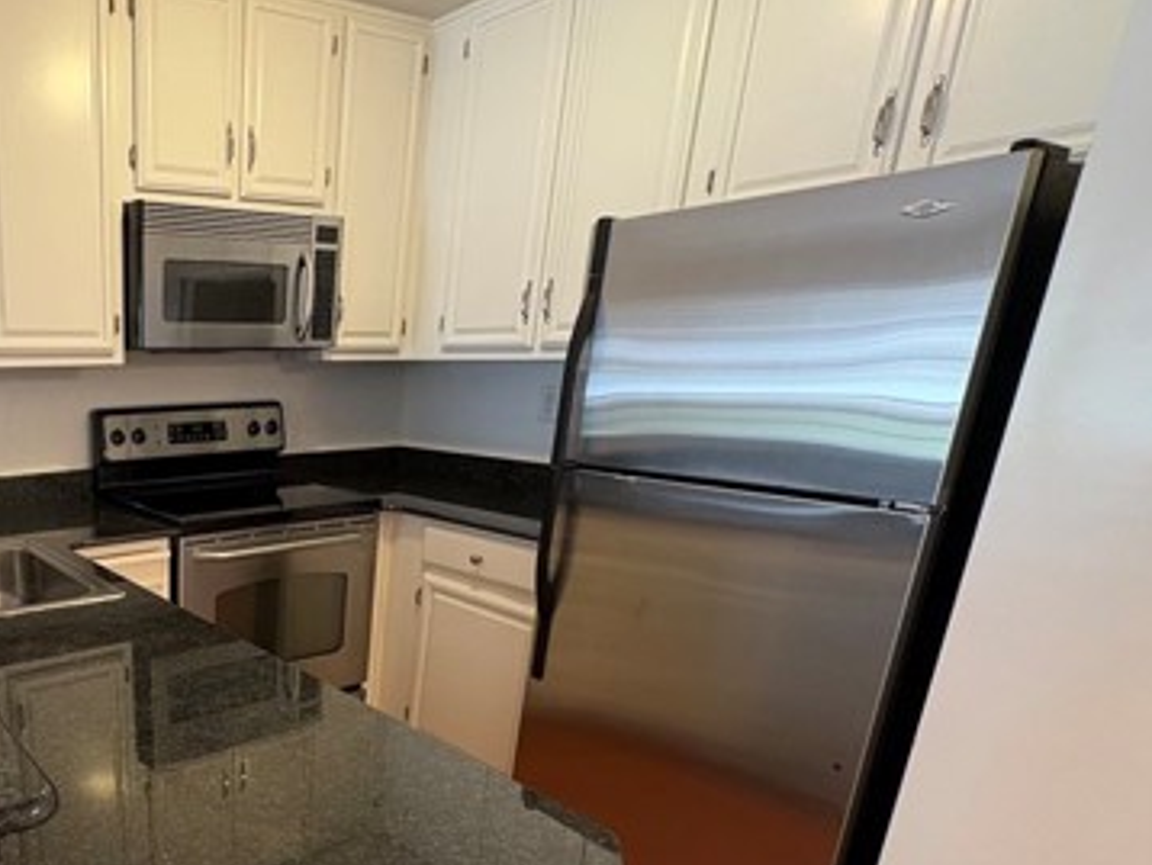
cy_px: 608
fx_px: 833
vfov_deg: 53.3
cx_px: 151
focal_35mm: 25
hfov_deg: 60.5
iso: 400
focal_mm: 2.22
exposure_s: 1/60
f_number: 2.2
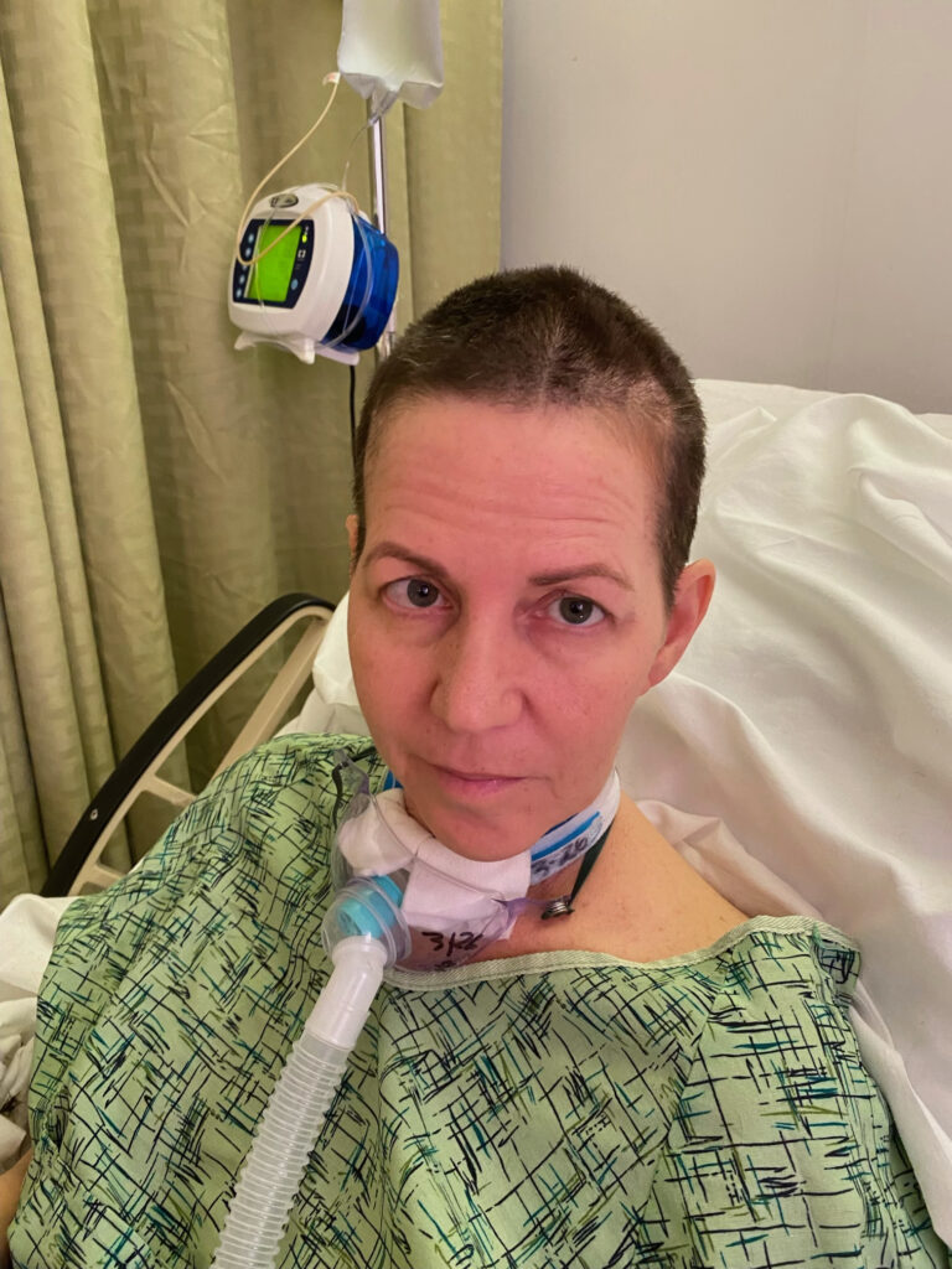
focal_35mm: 26
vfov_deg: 67.3
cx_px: 476
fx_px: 953
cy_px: 634
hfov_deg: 53.1
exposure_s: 1/60
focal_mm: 4.25
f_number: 1.8
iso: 400
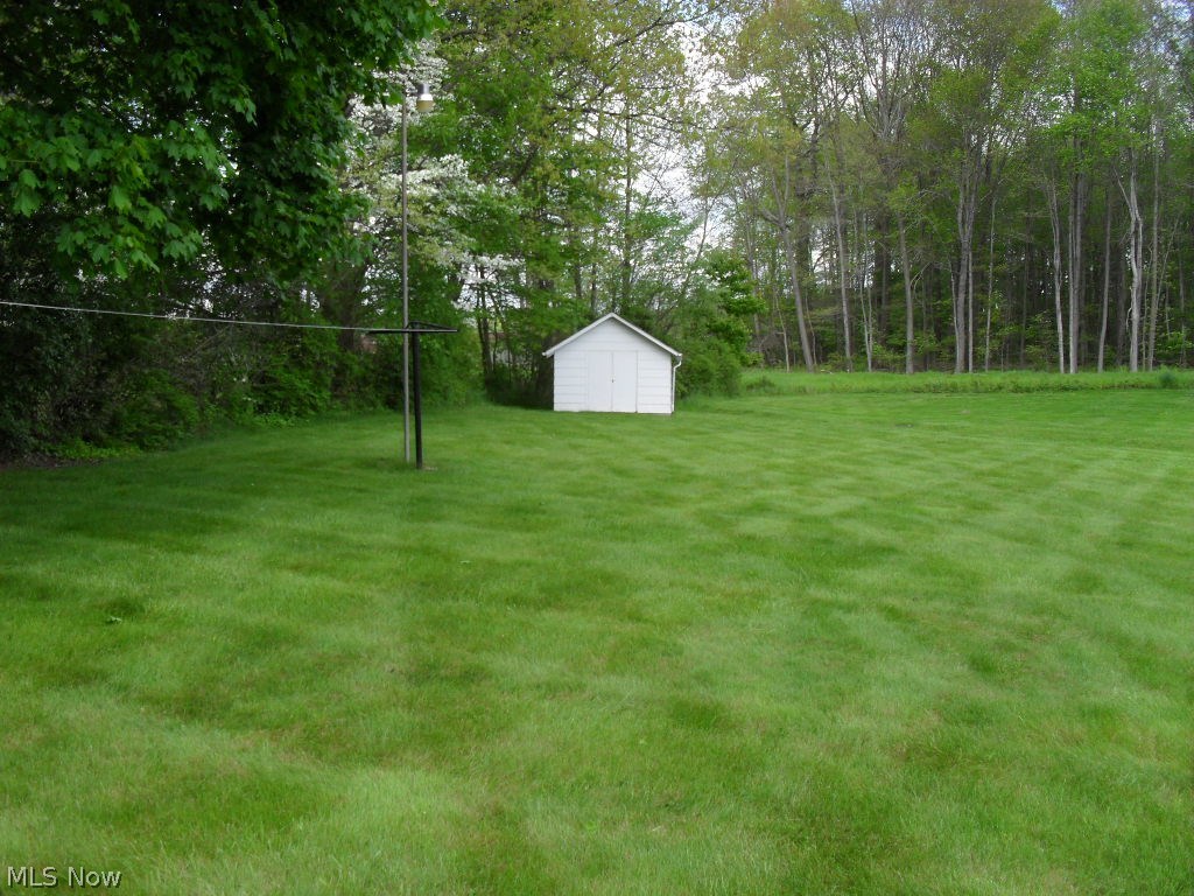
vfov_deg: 40.7
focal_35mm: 35
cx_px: 597
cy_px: 448
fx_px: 1207
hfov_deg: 52.6
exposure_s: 1/350
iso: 100
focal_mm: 6.3
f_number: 3.2
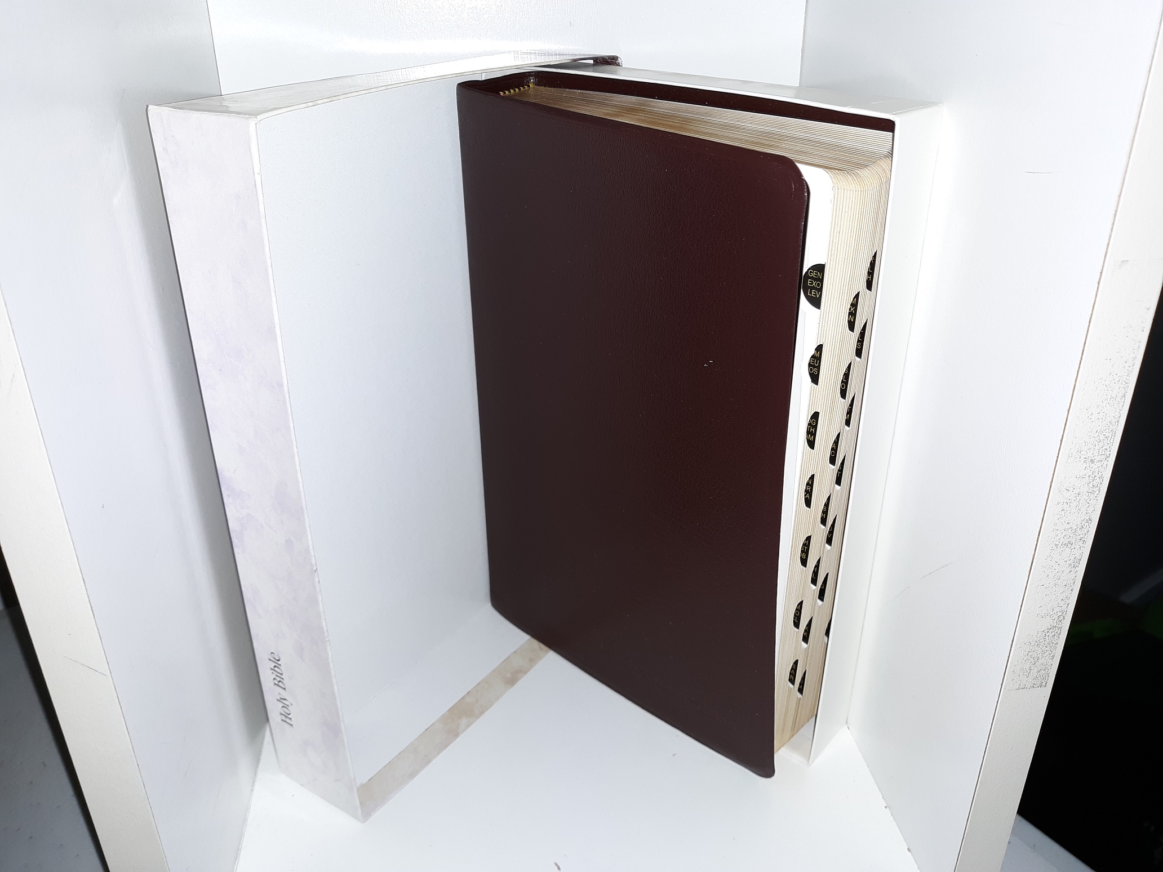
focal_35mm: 28
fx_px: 941
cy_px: 436
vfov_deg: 49.7
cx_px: 582
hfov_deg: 63.4
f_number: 1.7
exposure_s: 1/60
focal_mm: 3.7
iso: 40
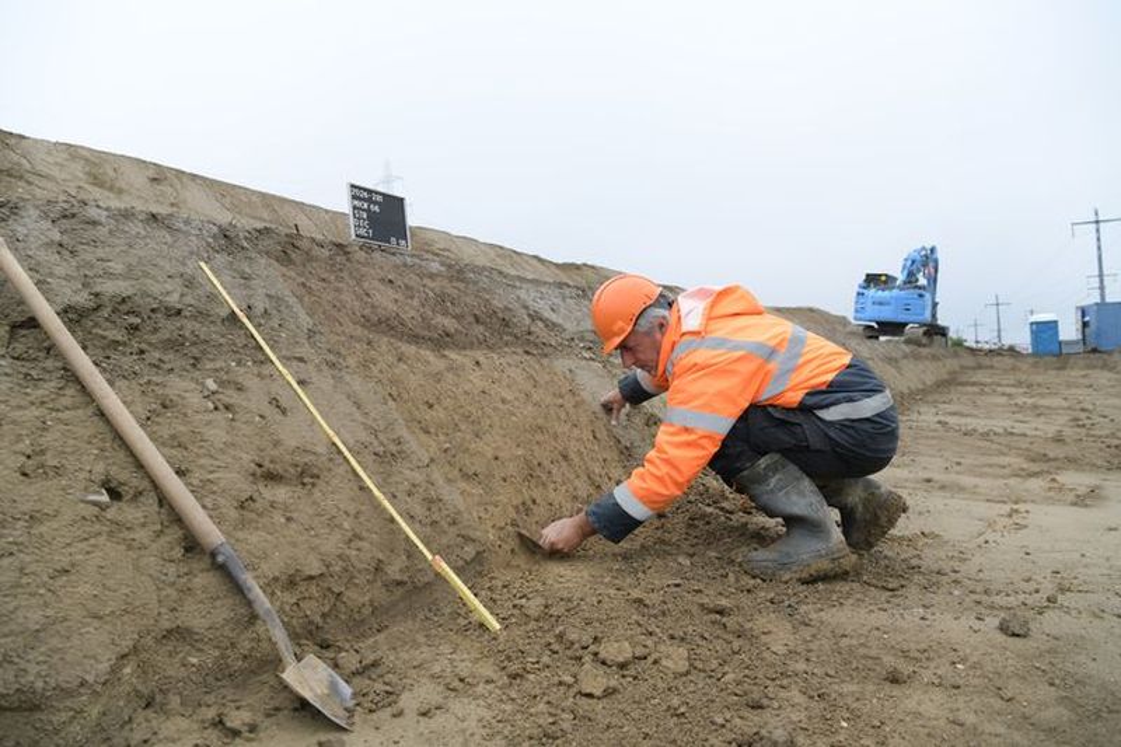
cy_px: 374
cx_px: 560
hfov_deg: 69.4
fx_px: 809
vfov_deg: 49.5
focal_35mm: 26
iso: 200
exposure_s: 1/200
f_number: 5.6
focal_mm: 26
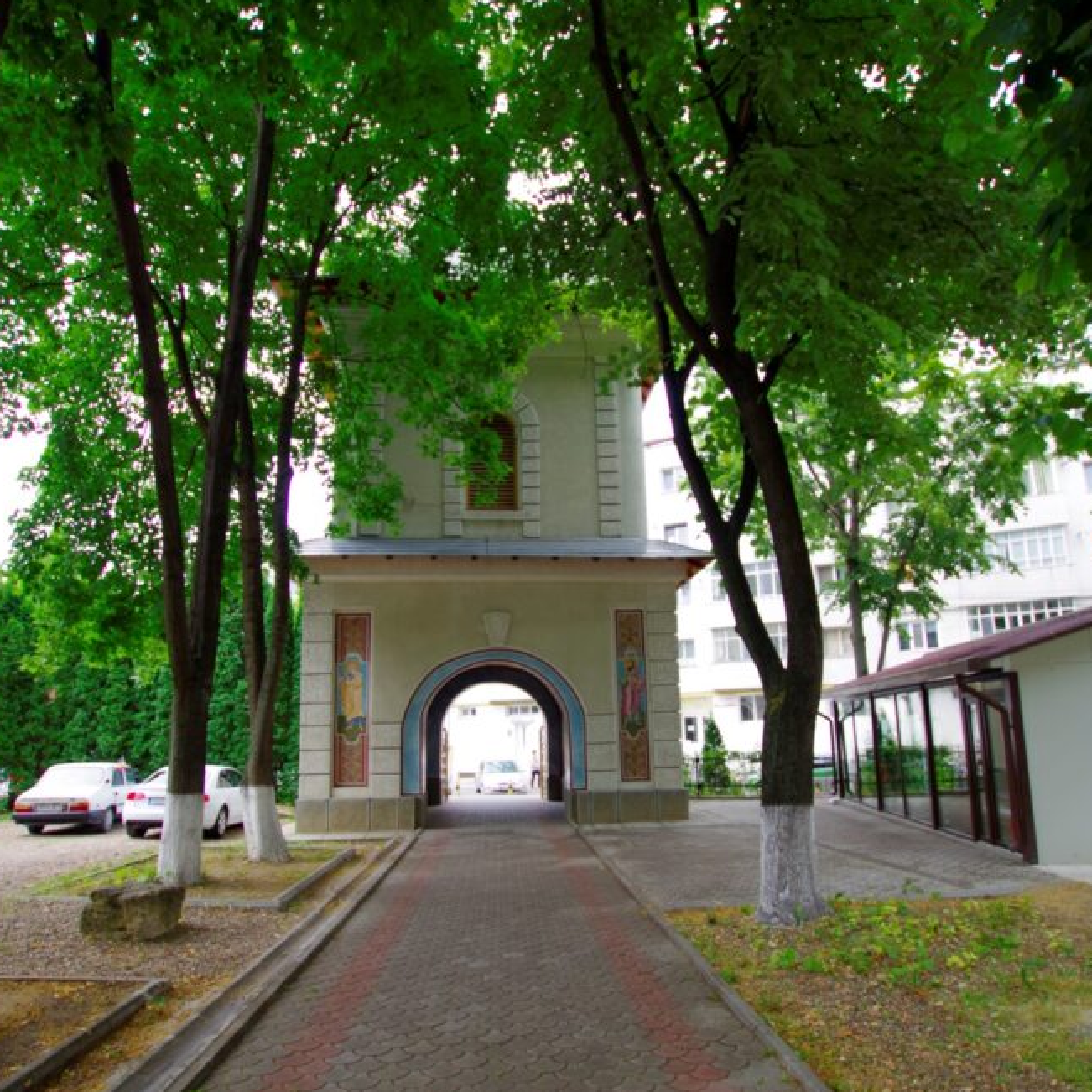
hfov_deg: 74.8
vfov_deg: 74.7
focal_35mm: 20
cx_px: 545
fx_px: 714
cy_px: 580
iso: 200
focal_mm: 10
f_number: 3.5
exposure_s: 1/40
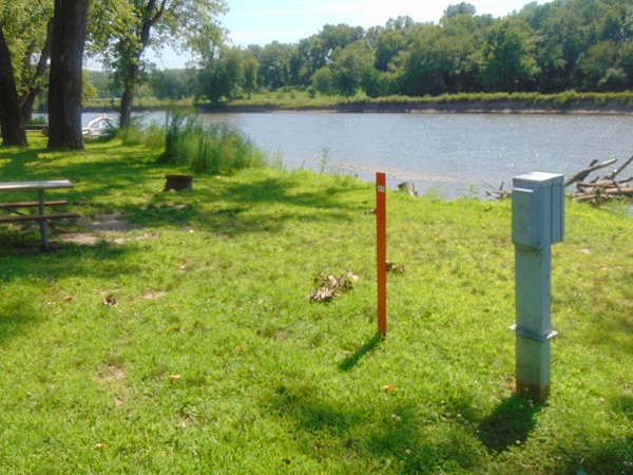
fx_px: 603
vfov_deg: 42.9
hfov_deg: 55.4
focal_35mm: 33
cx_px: 316
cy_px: 238
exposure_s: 1/1000
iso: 80
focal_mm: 5.8
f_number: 3.2
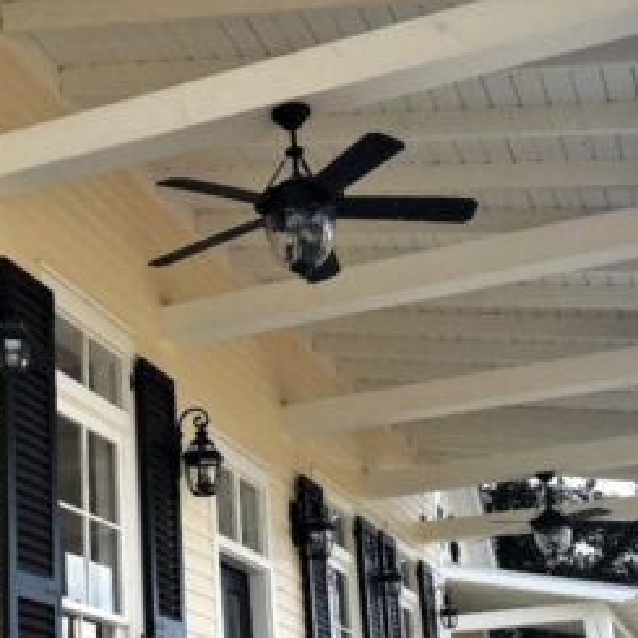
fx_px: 1397
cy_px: 518
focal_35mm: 67
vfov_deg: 25.3
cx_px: 86
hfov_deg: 25.1
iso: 25
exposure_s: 1/641
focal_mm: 4.15
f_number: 2.2
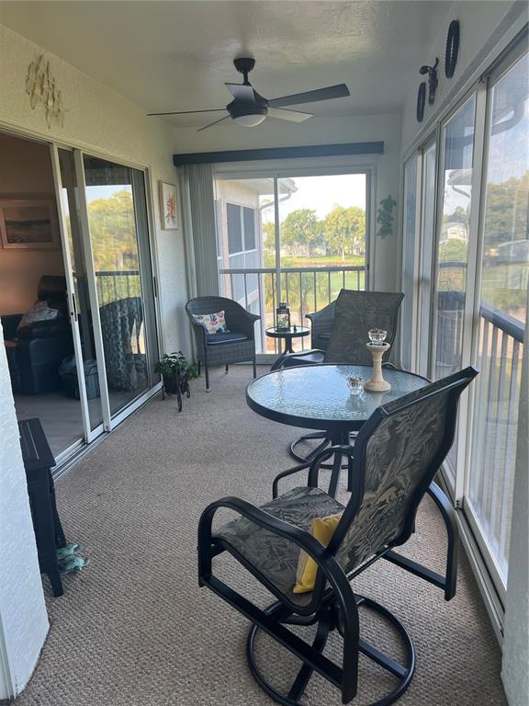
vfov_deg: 67.3
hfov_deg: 53.1
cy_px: 353
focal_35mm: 26
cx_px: 264
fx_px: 530
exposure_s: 1/126
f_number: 1.5
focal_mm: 5.7
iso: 32
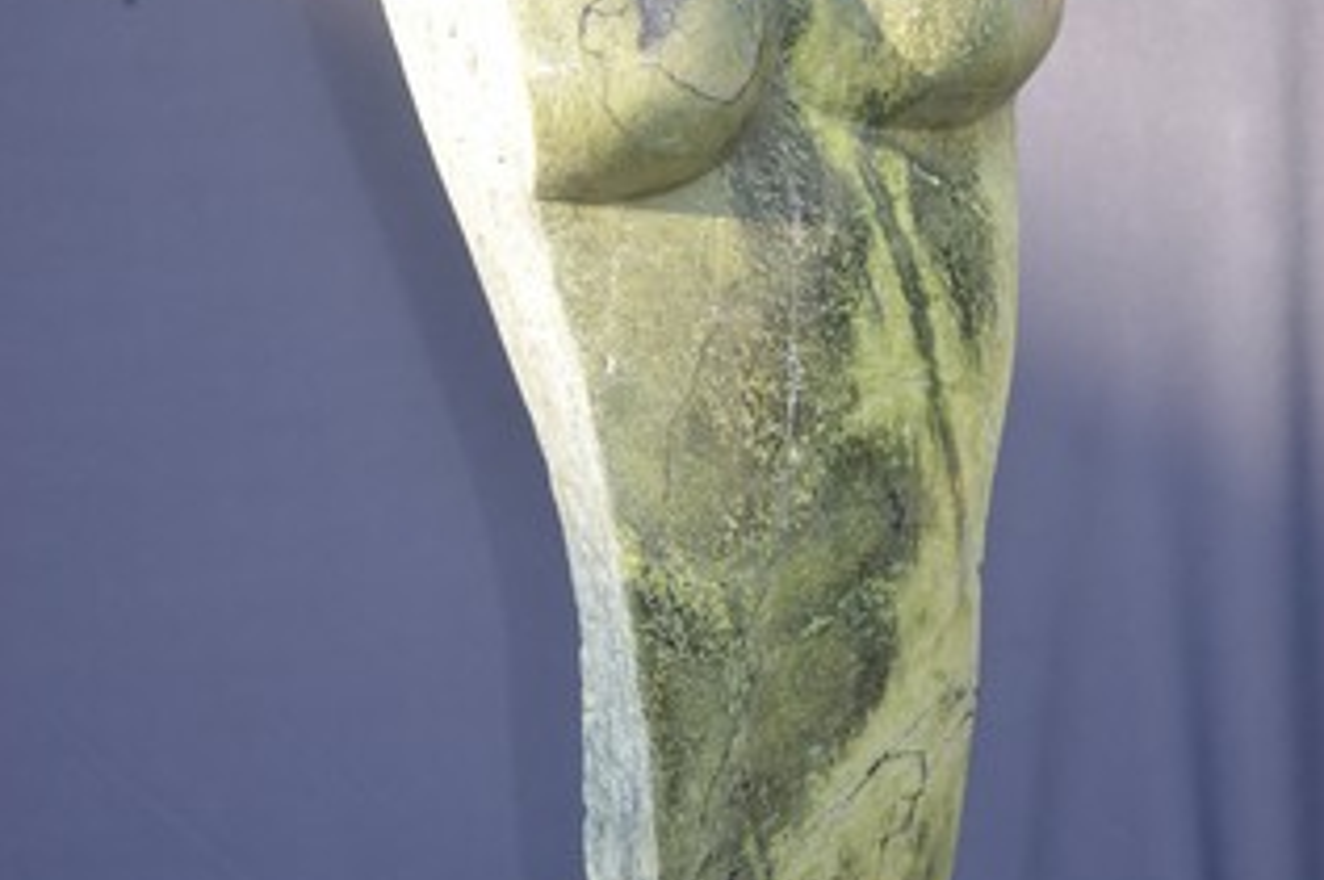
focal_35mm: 171
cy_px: 406
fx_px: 6274
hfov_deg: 12.0
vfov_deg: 8.0
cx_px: 662
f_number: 6.3
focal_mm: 75
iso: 320
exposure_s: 1/250
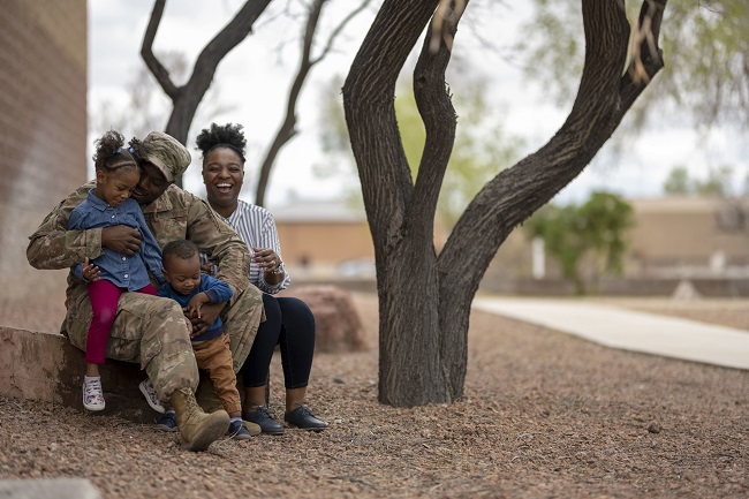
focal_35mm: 85
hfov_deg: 23.9
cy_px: 250
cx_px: 374
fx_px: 1768
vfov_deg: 16.1
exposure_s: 1/2500
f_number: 1.4
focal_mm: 85
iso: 125
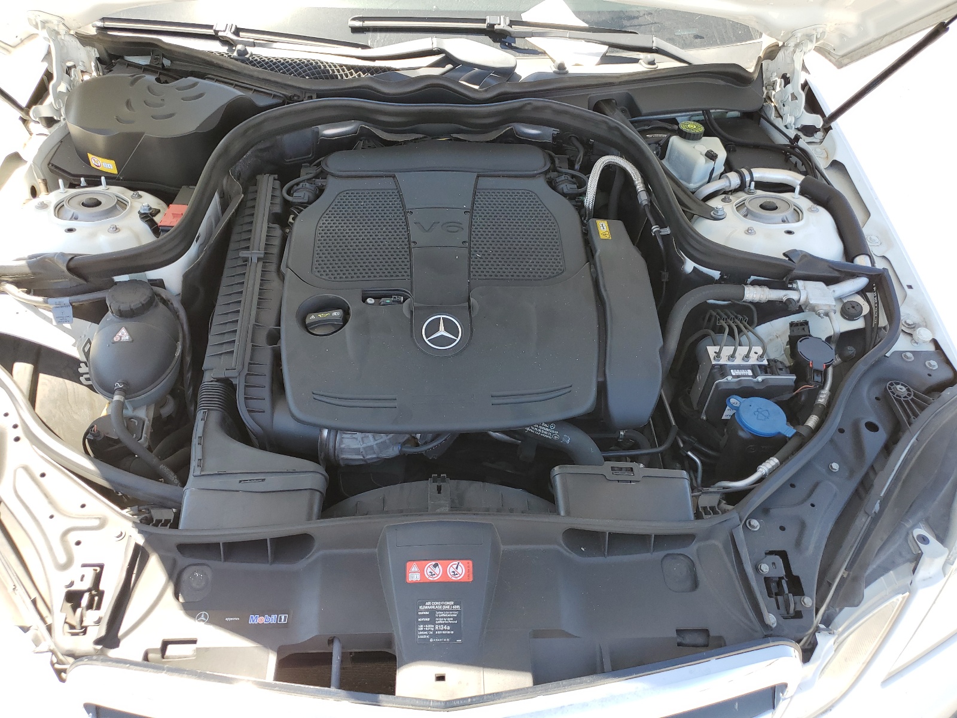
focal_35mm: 26
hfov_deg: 67.3
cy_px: 359
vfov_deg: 53.1
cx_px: 478
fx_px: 719
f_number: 1.5
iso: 50
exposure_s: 1/417
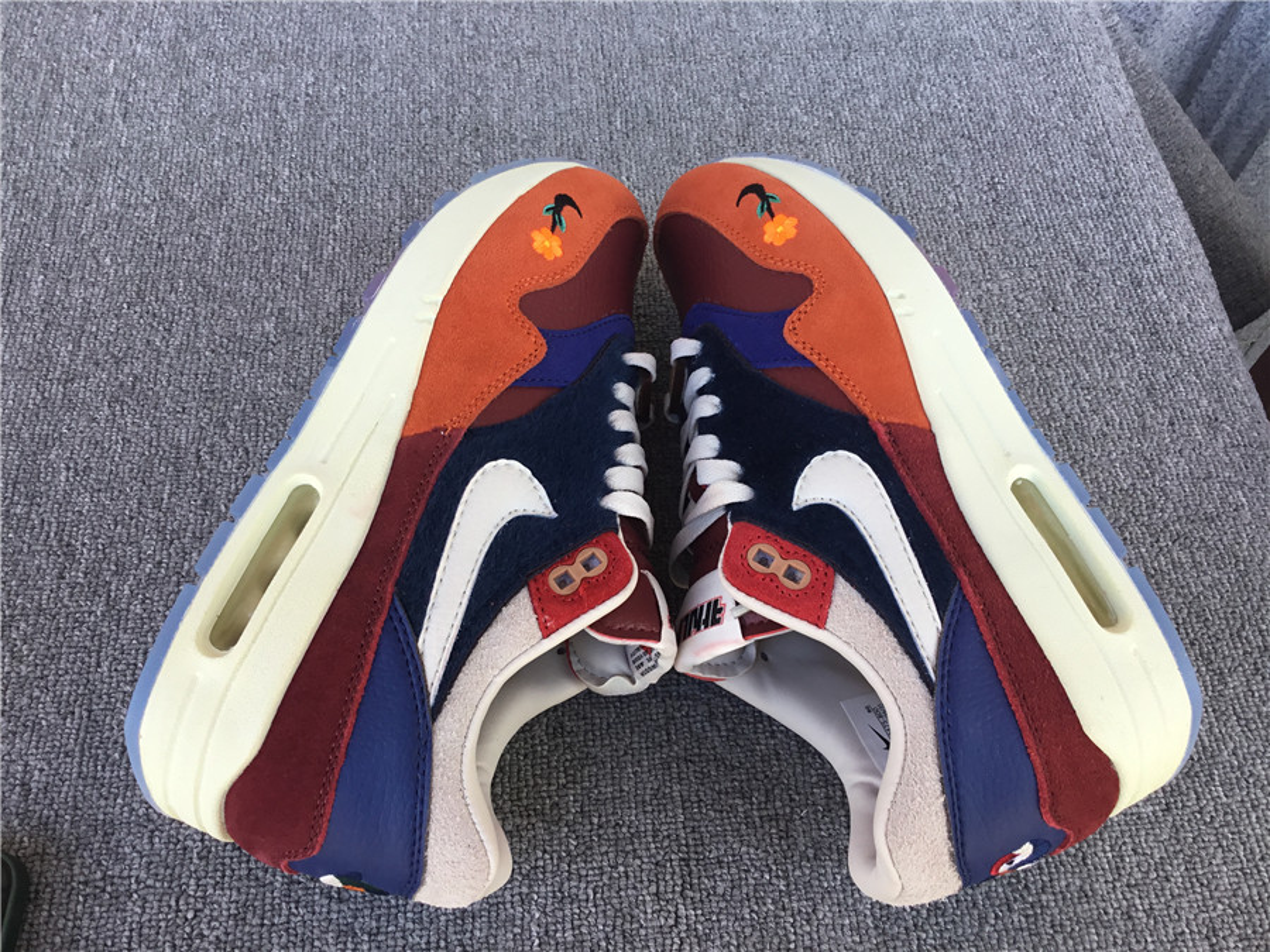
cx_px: 635
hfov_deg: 58.4
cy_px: 476
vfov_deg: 45.4
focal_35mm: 31
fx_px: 1137
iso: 25
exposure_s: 1/100
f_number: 2.4
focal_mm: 3.3
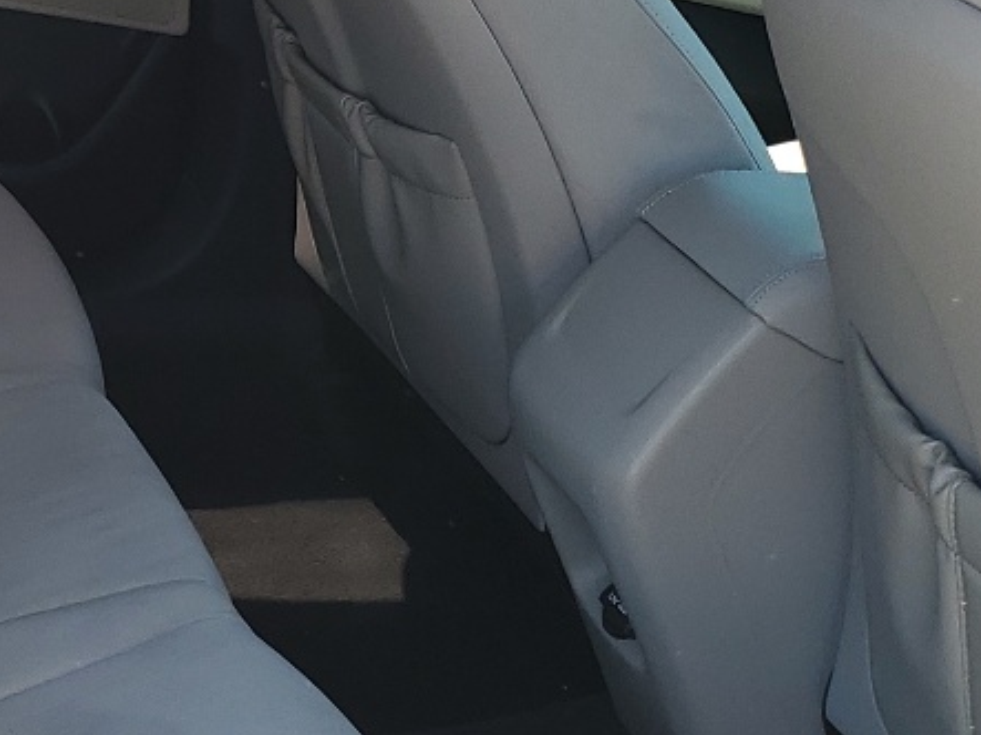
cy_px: 188
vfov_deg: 15.6
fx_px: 2663
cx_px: -13
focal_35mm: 94
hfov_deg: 20.2
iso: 50
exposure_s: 1/200
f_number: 1.5
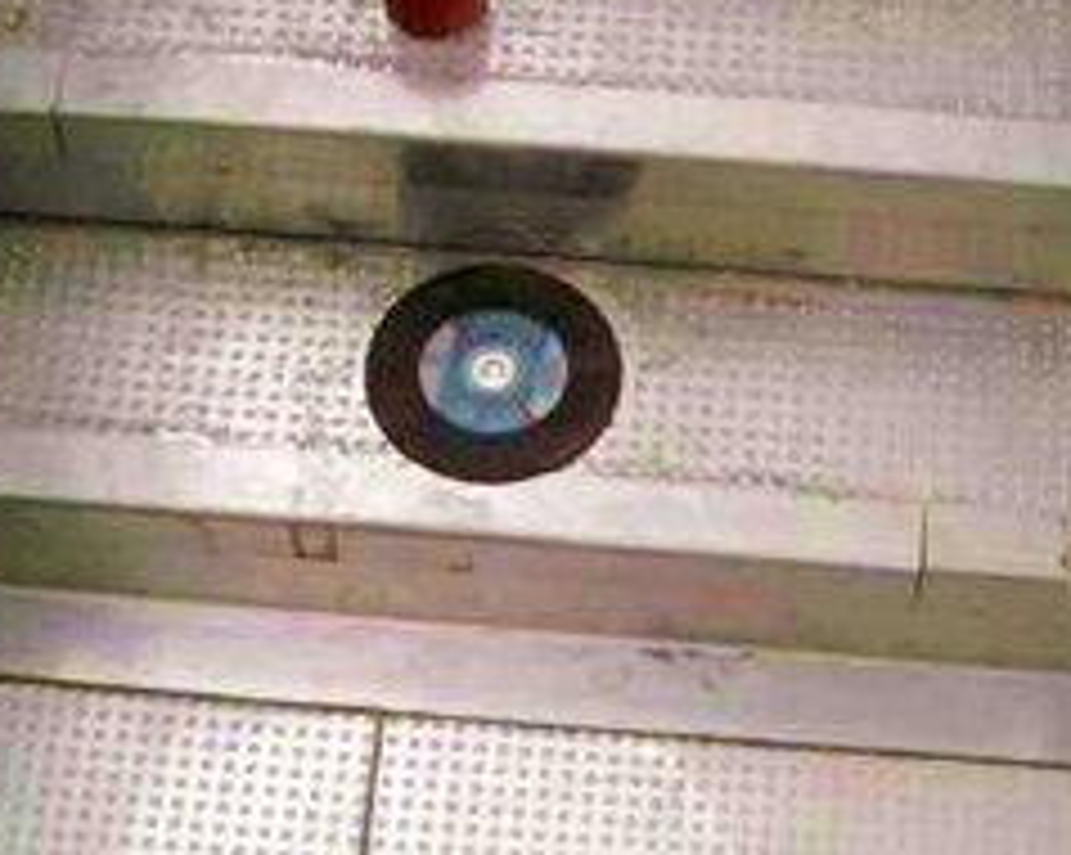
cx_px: 634
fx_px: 2882
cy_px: 680
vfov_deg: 16.8
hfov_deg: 21.0
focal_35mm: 91
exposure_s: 1/80
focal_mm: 7.6
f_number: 2.6
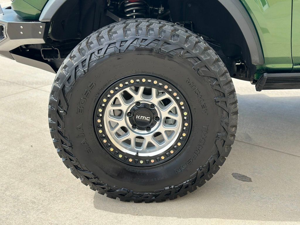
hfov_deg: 39.7
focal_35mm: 48
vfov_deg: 30.3
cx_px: 150
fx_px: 416
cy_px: 112
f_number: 1.78
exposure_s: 1/1433
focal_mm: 6.86
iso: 80
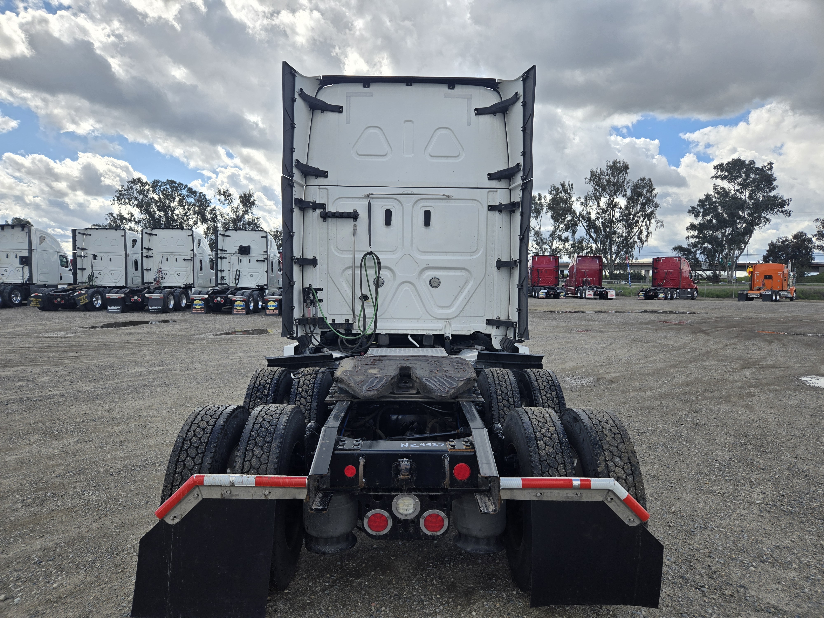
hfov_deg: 73.9
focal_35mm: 23
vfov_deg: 58.9
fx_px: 547
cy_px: 309
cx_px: 412
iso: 25
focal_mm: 5.4
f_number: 1.8
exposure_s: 1/2198
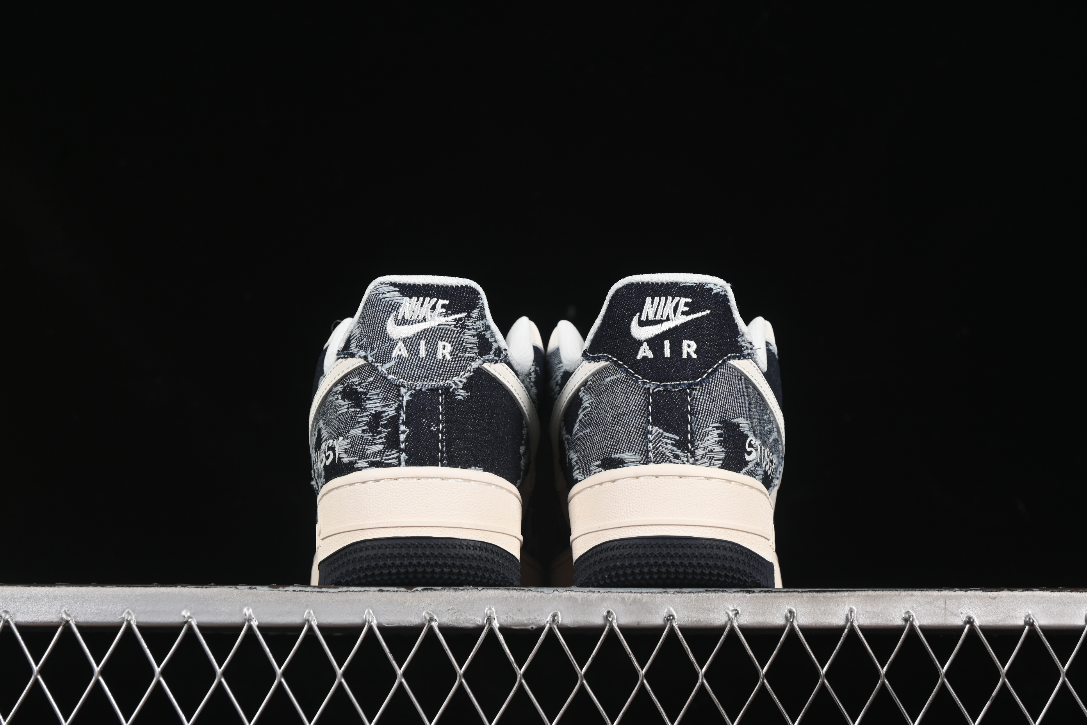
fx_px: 2264
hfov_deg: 27.0
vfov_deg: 18.2
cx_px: 544
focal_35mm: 75
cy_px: 362
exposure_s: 1/60
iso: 160
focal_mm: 50
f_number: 7.1
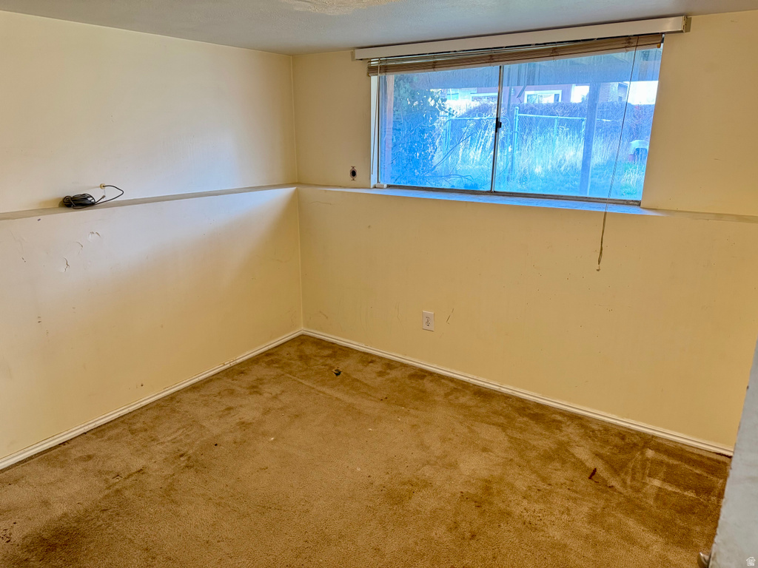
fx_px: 526
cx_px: 379
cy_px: 284
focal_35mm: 24
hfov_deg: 71.6
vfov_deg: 56.8
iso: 400
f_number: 1.78
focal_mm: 6.76
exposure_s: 1/60
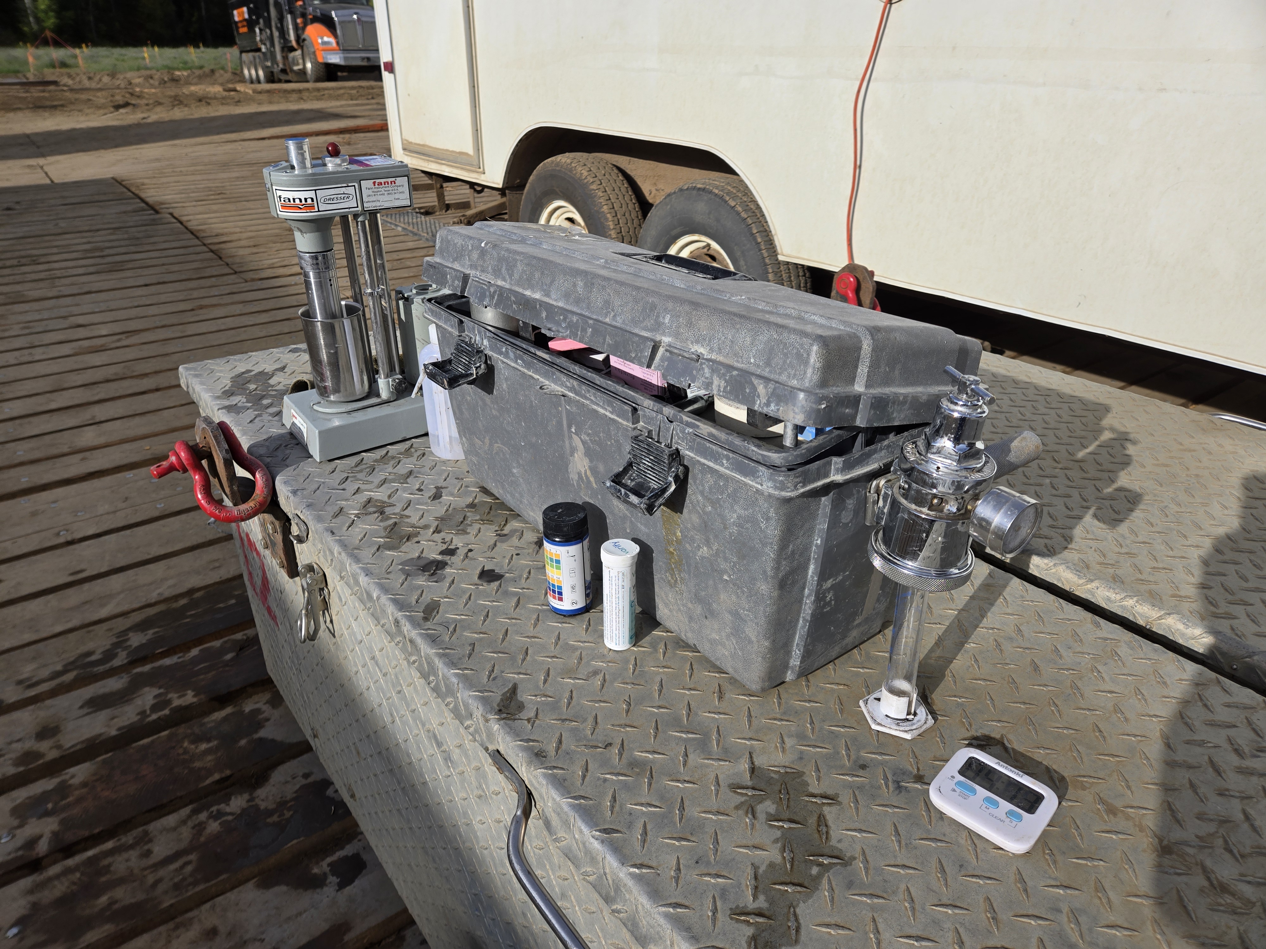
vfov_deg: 58.9
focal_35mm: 23
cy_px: 474
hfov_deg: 73.9
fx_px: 841
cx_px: 633
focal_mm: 5.4
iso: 25
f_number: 1.8
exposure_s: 1/2866
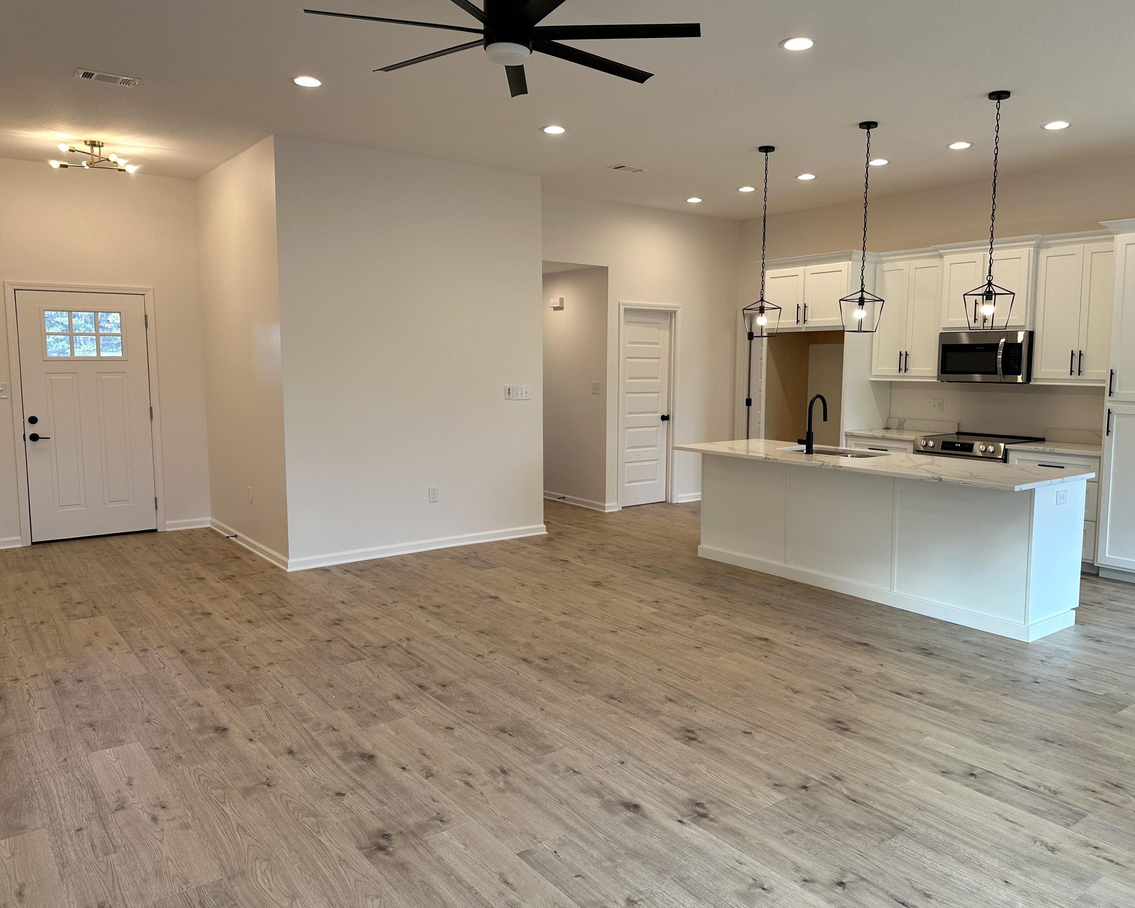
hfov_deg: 65.9
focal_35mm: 26
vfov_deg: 54.9
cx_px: 627
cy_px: 445
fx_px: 873
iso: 64
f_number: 1.78
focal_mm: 6.86
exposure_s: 1/139
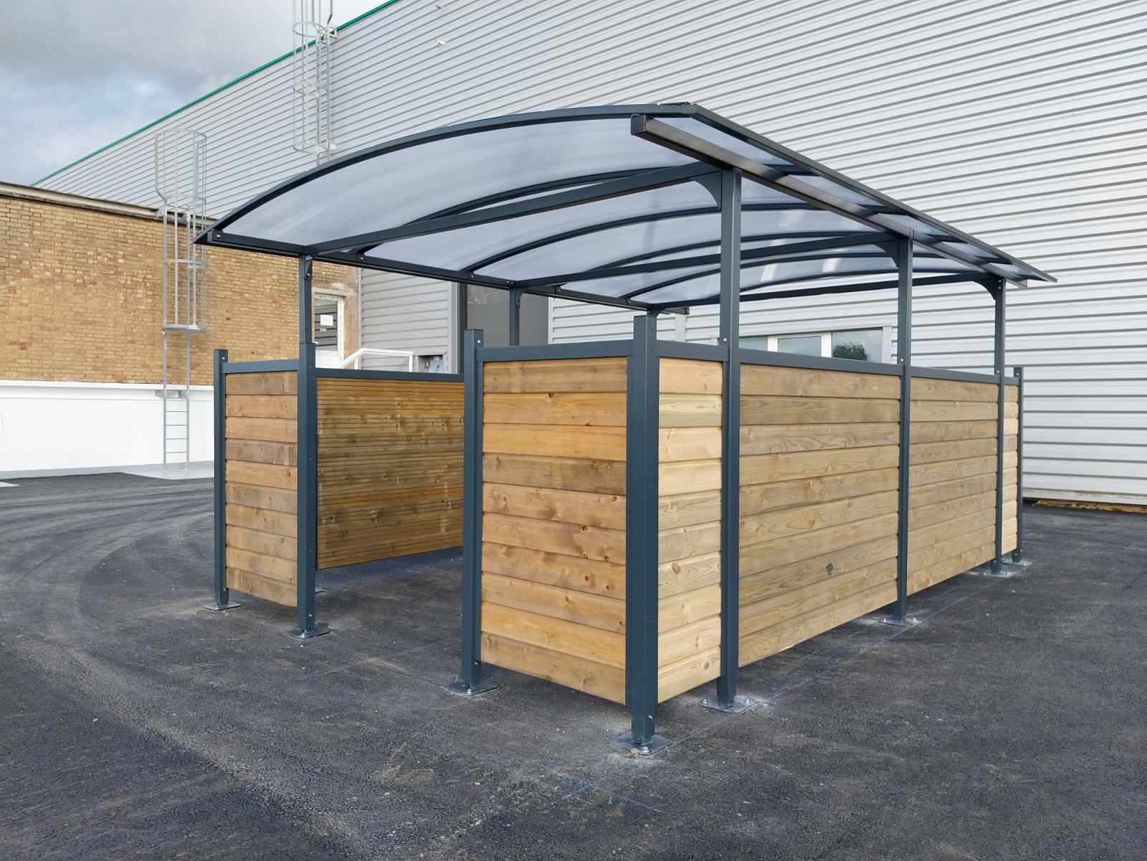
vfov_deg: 53.1
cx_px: 574
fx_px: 862
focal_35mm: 26
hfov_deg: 67.3
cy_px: 430
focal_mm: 4
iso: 25
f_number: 1.8
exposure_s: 1/209
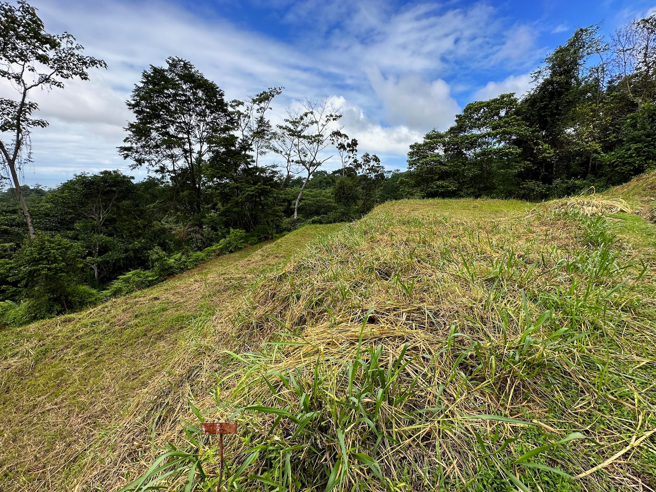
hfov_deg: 102.1
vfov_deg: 85.7
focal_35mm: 14
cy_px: 246
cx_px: 328
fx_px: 265
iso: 40
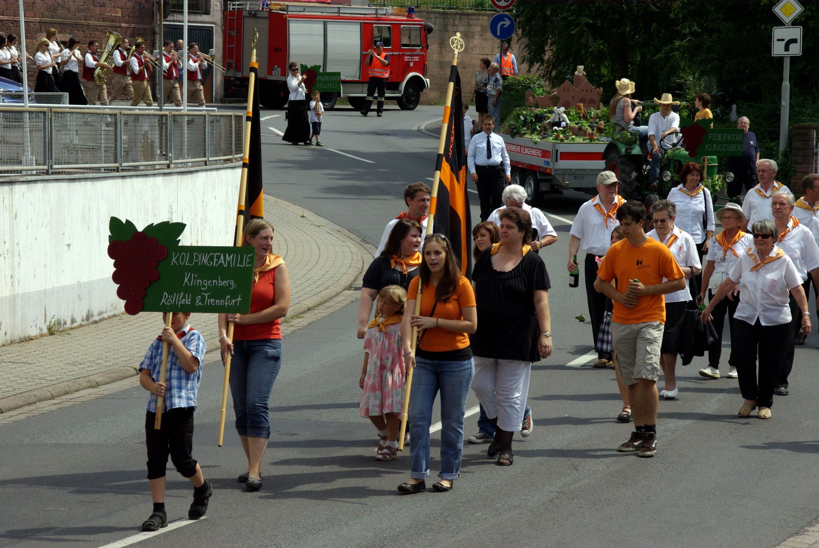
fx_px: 2664
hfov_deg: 17.5
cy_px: 274
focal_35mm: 117
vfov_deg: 11.7
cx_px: 410
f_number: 8
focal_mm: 78
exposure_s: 1/1000
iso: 400
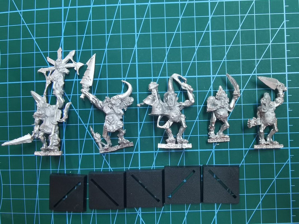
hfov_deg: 67.3
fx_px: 225
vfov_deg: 53.1
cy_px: 112
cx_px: 150
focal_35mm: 26
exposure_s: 1/25
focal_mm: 2.26
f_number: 2.2
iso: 500
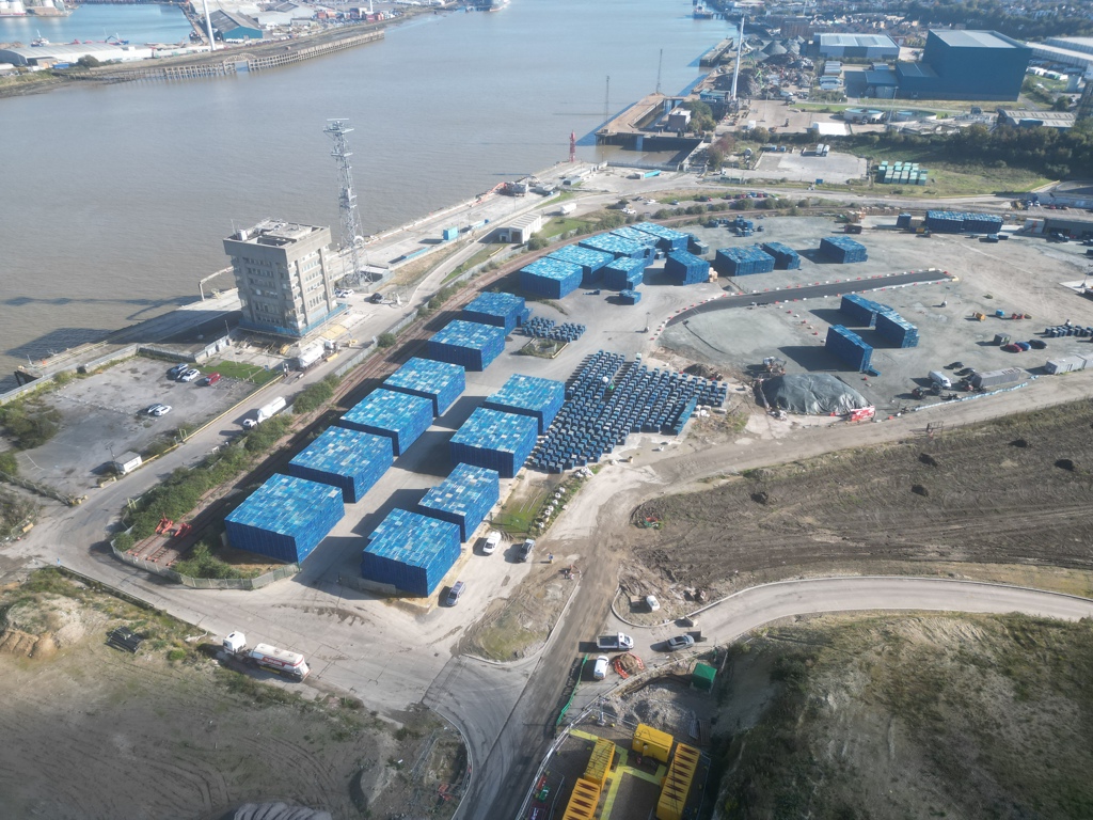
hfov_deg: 71.6
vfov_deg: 56.8
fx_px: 758
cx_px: 546
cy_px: 410
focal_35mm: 24
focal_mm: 6.72
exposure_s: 1/1250
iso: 110
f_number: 1.7
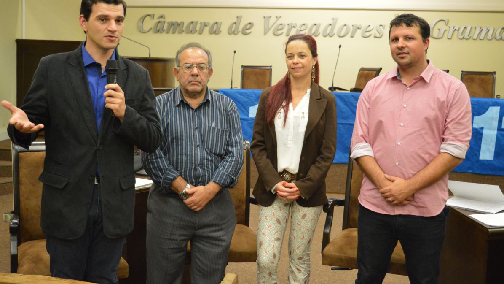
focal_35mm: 43
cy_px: 119
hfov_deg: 47.8
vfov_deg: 28.0
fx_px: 568
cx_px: 252
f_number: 4
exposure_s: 1/125
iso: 3600
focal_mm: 27
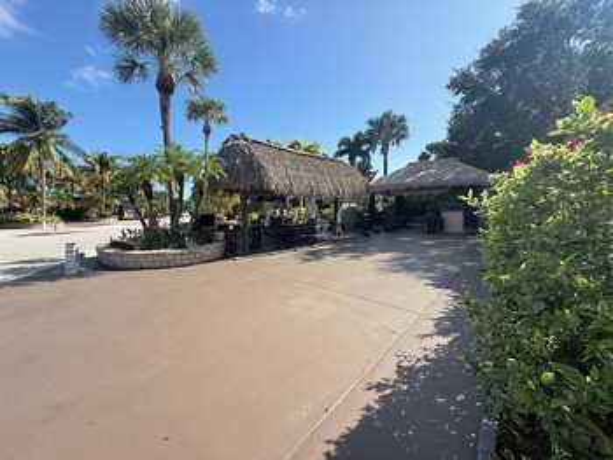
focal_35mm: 14
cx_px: 306
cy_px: 230
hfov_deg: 102.0
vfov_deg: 85.7
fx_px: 248
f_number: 2.2
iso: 50
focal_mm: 2.22
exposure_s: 1/1339
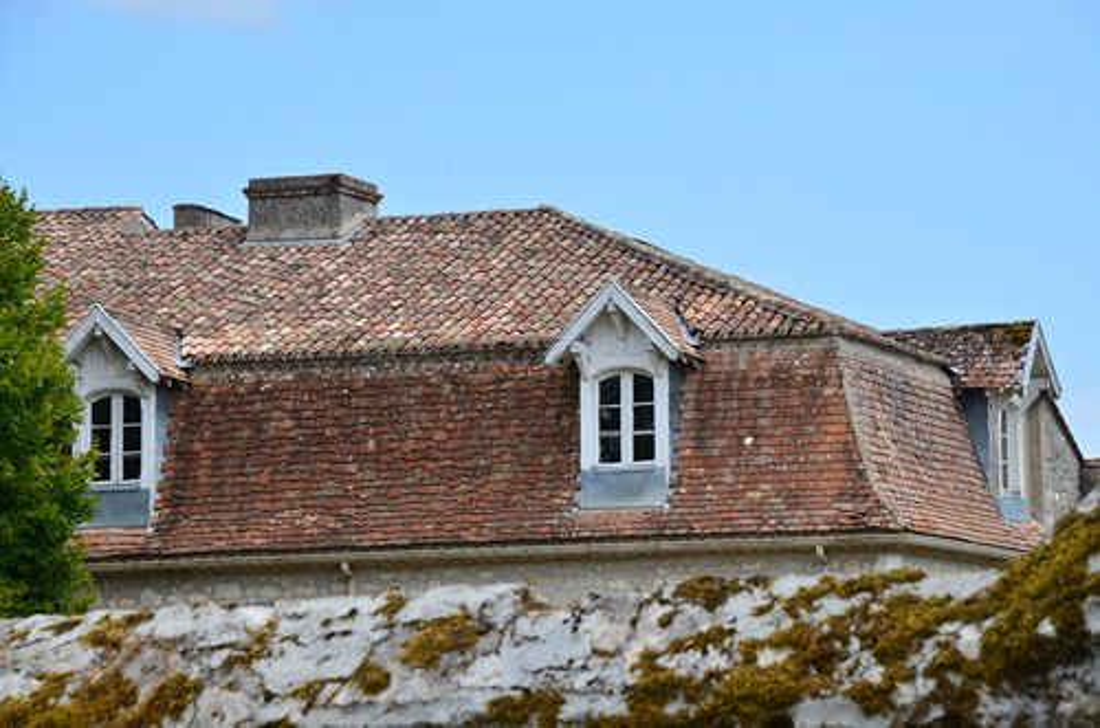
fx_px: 3887
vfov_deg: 10.7
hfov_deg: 16.1
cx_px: 550
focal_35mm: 128
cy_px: 364
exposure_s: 1/320
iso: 200
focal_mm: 85
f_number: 10
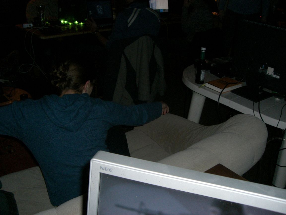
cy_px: 108
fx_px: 314
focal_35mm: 38
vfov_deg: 37.7
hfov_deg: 49.0
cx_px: 143
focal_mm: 6.2
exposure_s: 1/60
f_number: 2.7
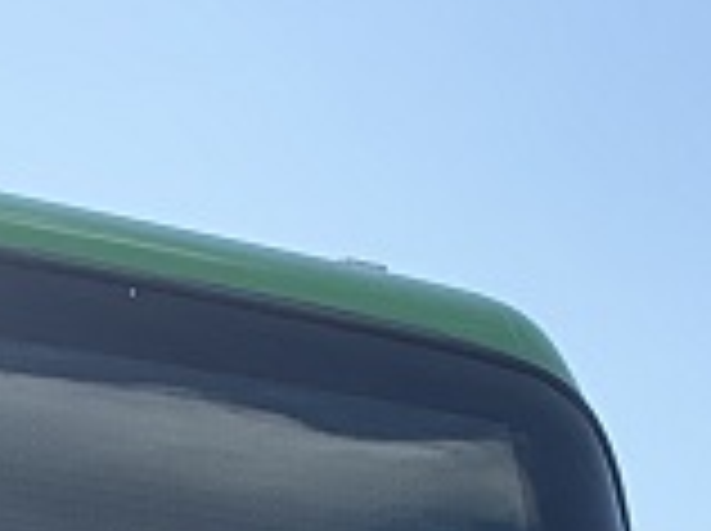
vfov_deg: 7.6
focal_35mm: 169
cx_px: -328
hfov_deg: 11.3
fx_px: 3466
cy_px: 1602
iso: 25
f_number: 1.8
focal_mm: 4.25
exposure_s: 1/1406
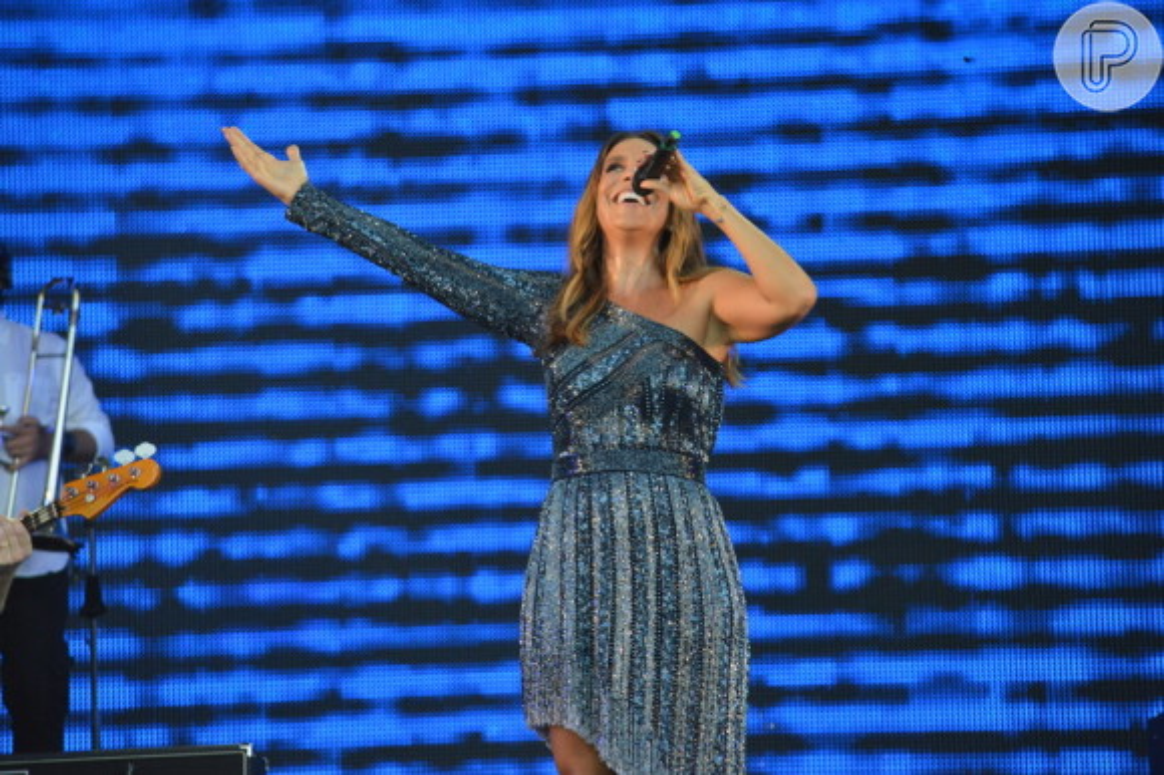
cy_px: 388
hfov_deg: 8.9
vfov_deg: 5.9
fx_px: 7513
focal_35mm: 232
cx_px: 582
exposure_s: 1/320
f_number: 5
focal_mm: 155
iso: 800
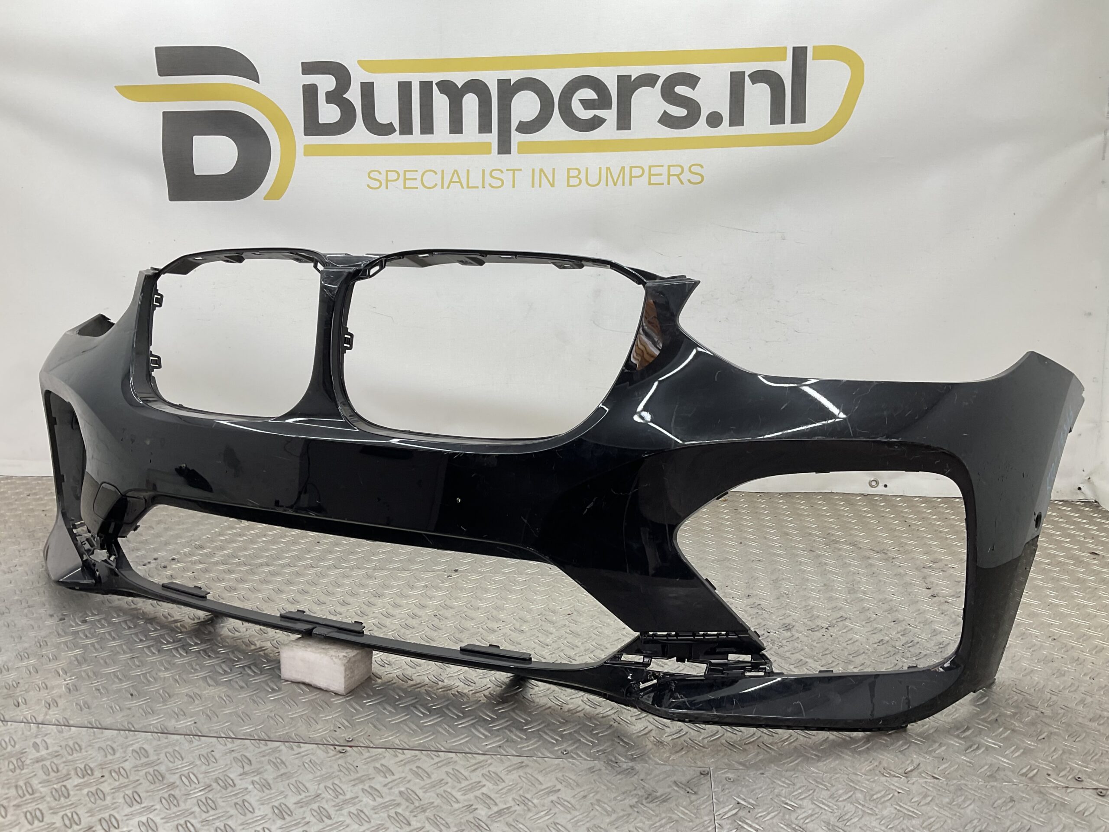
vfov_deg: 48.2
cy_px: 416
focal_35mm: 29
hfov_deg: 61.7
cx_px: 554
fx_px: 929
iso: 20
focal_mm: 3
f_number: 1.8
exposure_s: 1/100
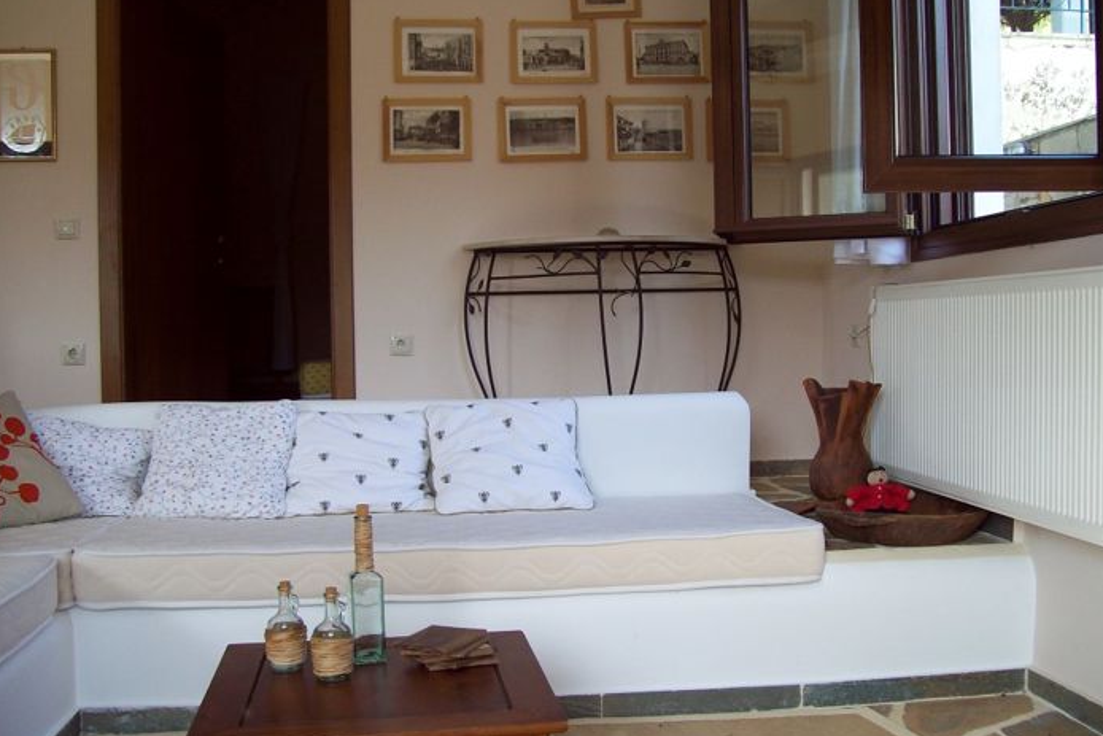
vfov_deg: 35.1
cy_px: 375
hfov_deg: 50.7
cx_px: 555
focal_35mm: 38
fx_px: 1164
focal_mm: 6
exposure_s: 1/97.3
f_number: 2.7
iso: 80
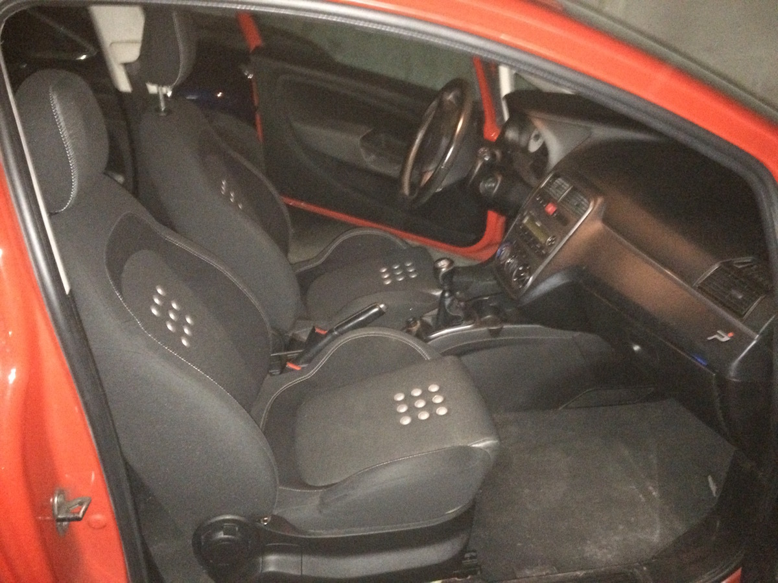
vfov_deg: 48.2
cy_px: 292
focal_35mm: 29
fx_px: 652
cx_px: 389
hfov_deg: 61.7
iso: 1600
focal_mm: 4.15
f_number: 2.2
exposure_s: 1/17
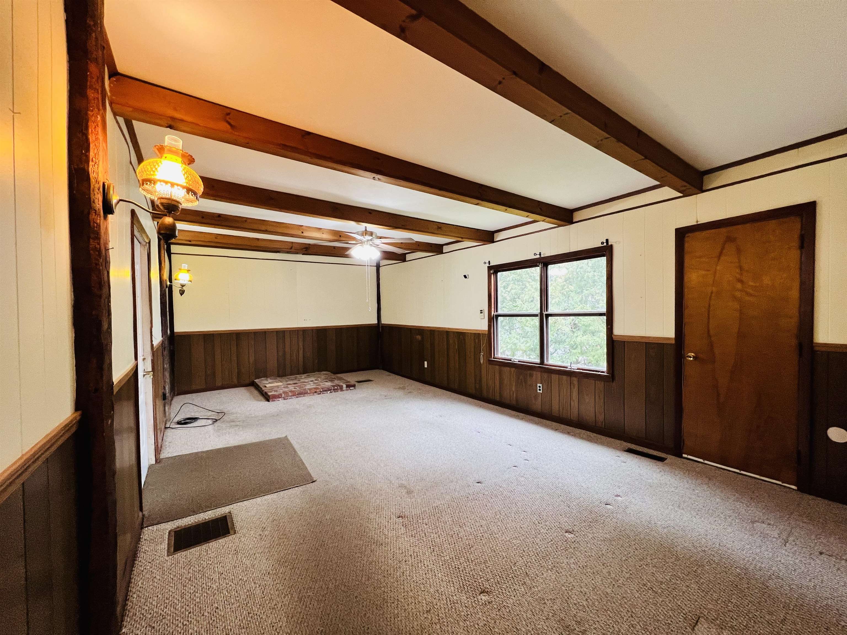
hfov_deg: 106.2
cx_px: 424
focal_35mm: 13
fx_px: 318
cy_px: 318
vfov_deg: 89.9
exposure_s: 1/60
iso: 200
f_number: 1.8
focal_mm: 1.57
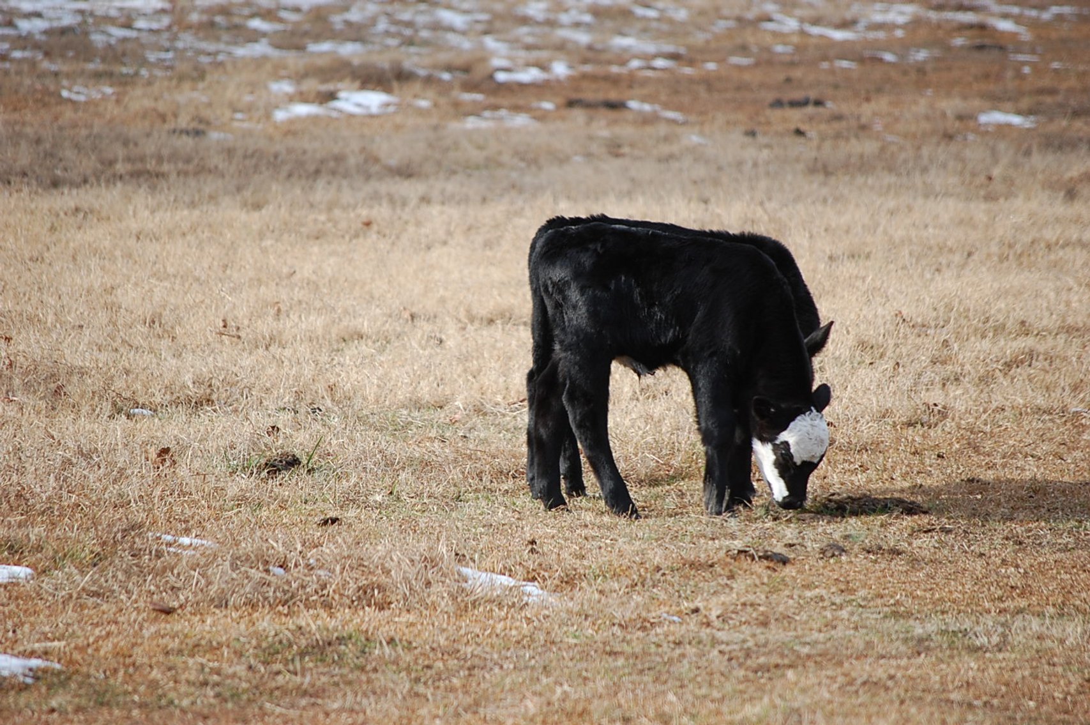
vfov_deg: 5.2
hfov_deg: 7.9
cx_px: 545
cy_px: 362
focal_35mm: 262
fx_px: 7941
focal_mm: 175
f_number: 5.6
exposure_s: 1/640
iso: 400
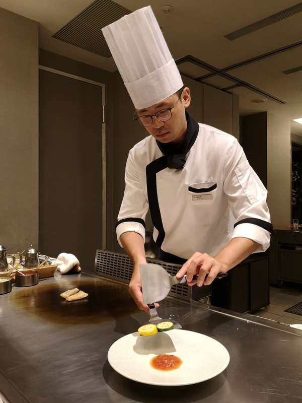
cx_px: 151
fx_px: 314
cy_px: 202
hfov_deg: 51.4
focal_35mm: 27
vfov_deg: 65.3
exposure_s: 1/100
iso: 400
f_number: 1.8
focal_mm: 3.95
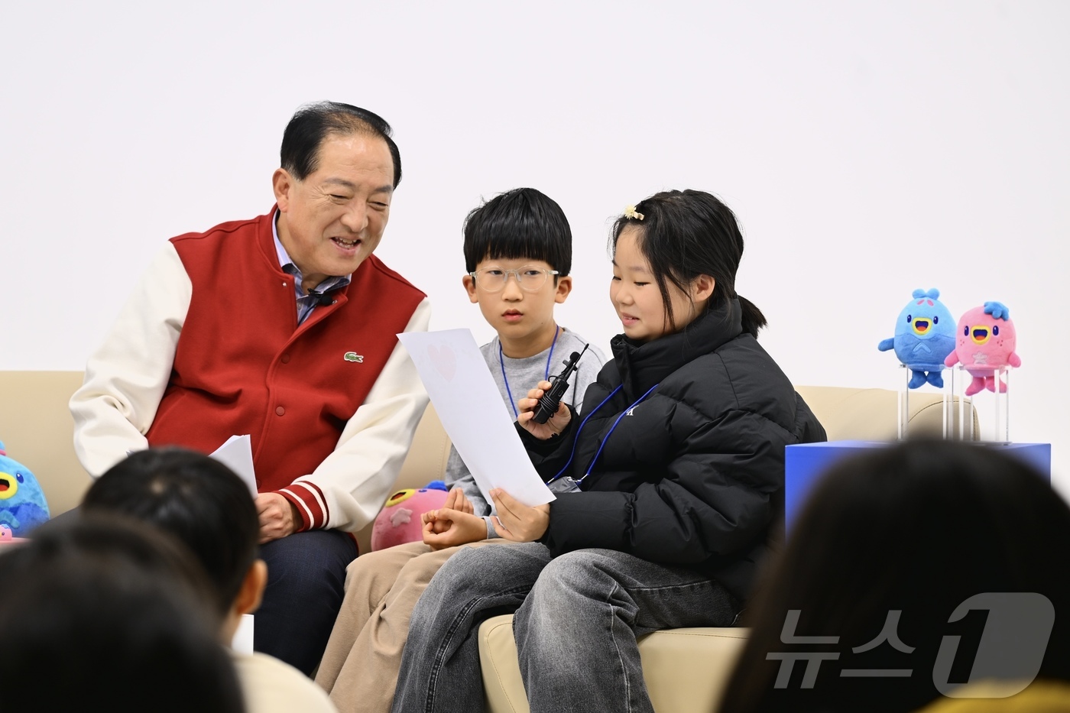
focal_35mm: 120
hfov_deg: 17.1
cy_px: 356
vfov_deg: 11.4
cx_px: 535
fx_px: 3566
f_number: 4
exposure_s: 1/200
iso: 125
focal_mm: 120
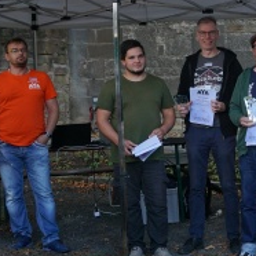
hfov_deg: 19.0
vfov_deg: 19.5
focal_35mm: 89
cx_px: 257
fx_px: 745
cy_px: 127
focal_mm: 26
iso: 320
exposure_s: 1/160
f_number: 4
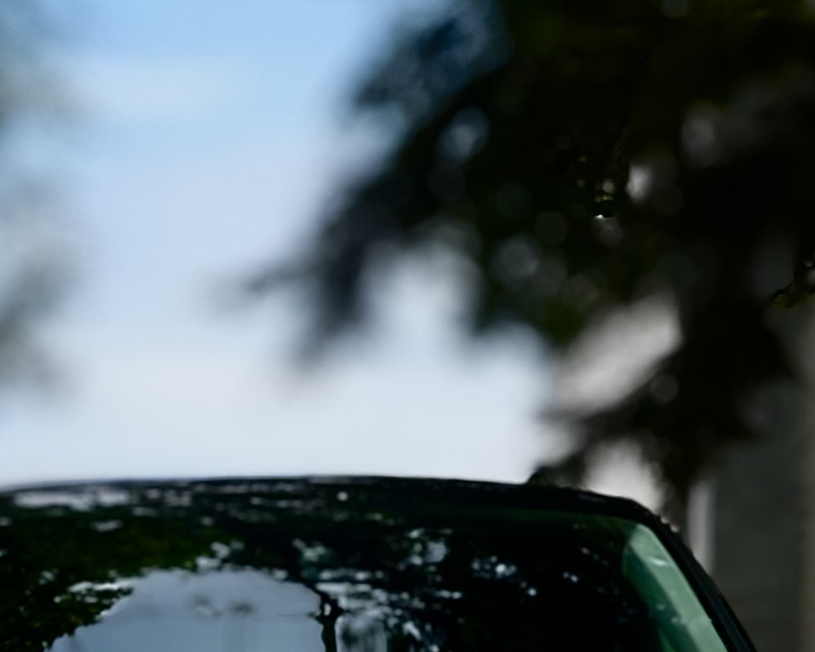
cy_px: 858
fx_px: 5692
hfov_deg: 8.2
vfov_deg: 6.5
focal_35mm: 236
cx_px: 284
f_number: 2.8
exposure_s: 1/426
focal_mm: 9
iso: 32
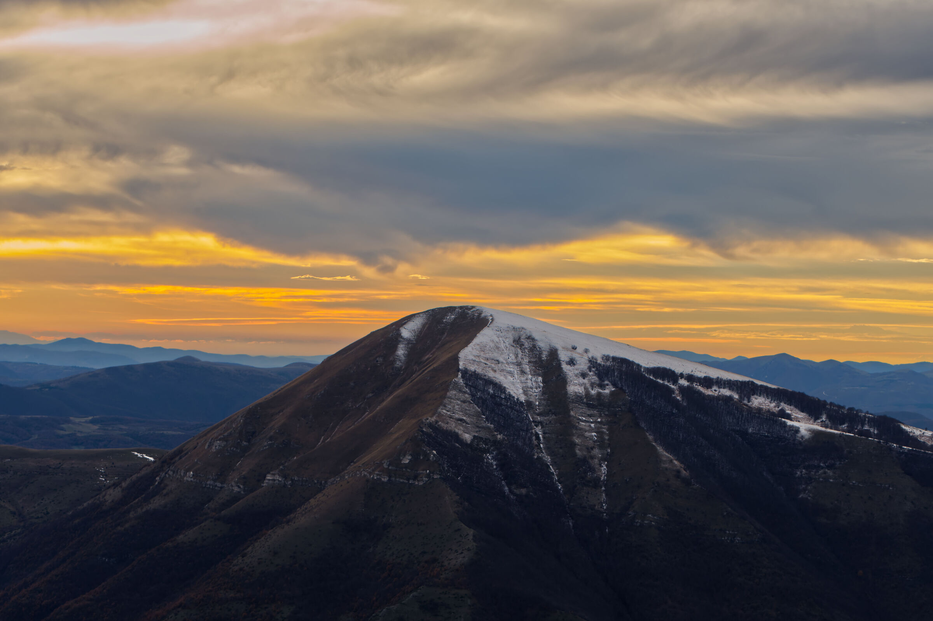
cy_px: 310
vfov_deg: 13.0
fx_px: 2720
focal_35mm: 105
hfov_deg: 19.5
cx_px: 466
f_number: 4
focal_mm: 70
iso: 200
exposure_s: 1/400
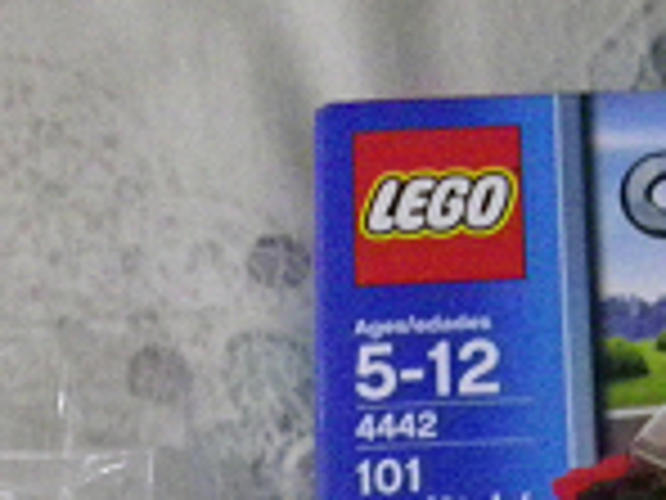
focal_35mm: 121
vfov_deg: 12.1
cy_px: 473
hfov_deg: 16.2
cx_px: 544
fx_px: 2328
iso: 800
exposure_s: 1/30
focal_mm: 5
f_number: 3.2
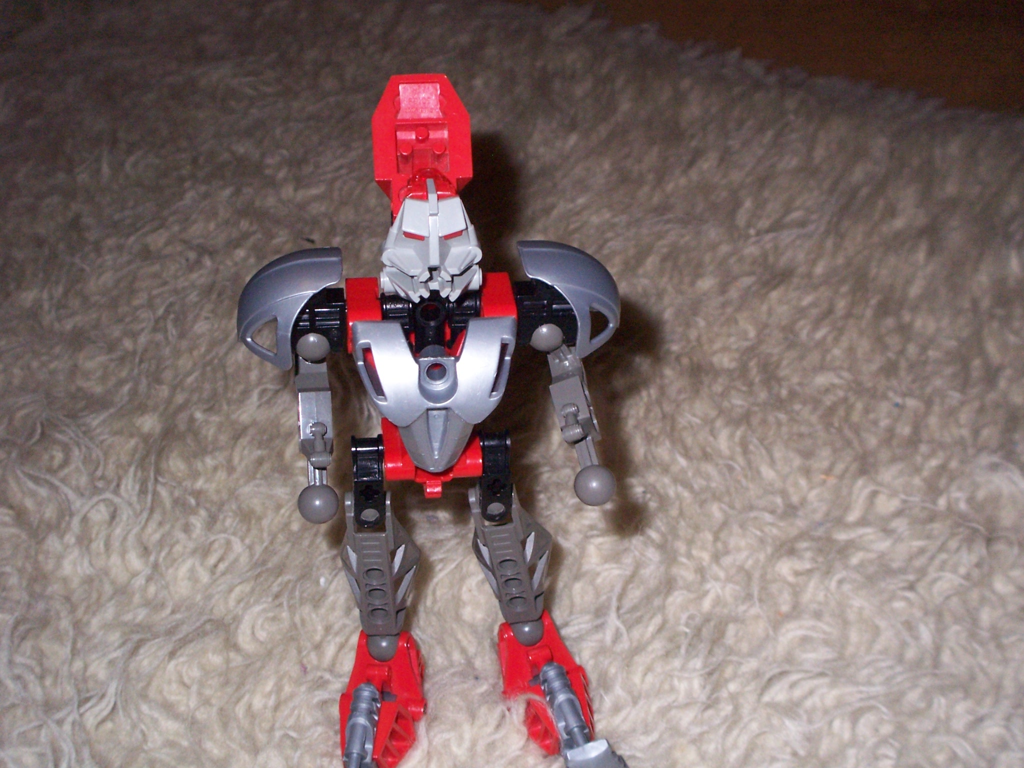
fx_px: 1804
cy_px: 384
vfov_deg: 24.0
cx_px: 512
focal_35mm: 61
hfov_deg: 31.7
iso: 200
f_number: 4.1
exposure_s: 1/80
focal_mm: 9.9
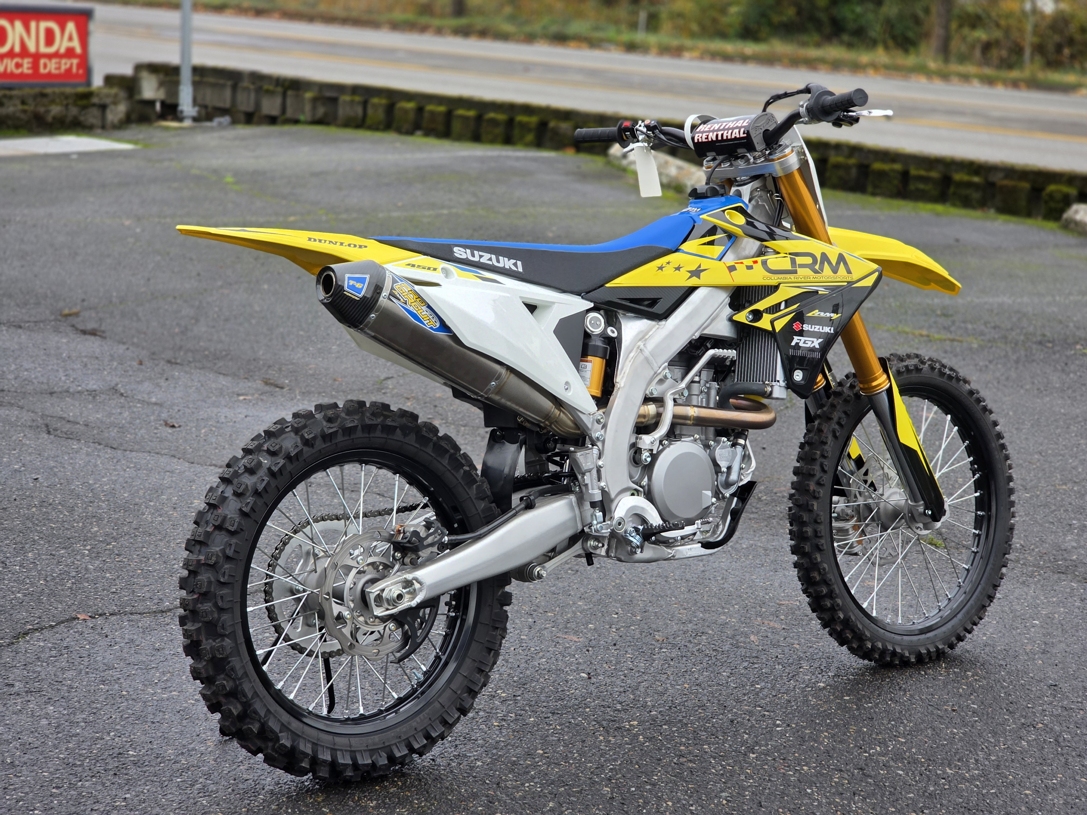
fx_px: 2167
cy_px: 408
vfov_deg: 21.3
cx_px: 544
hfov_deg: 28.2
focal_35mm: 69
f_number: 2.4
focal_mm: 7.9
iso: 50
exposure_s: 1/213
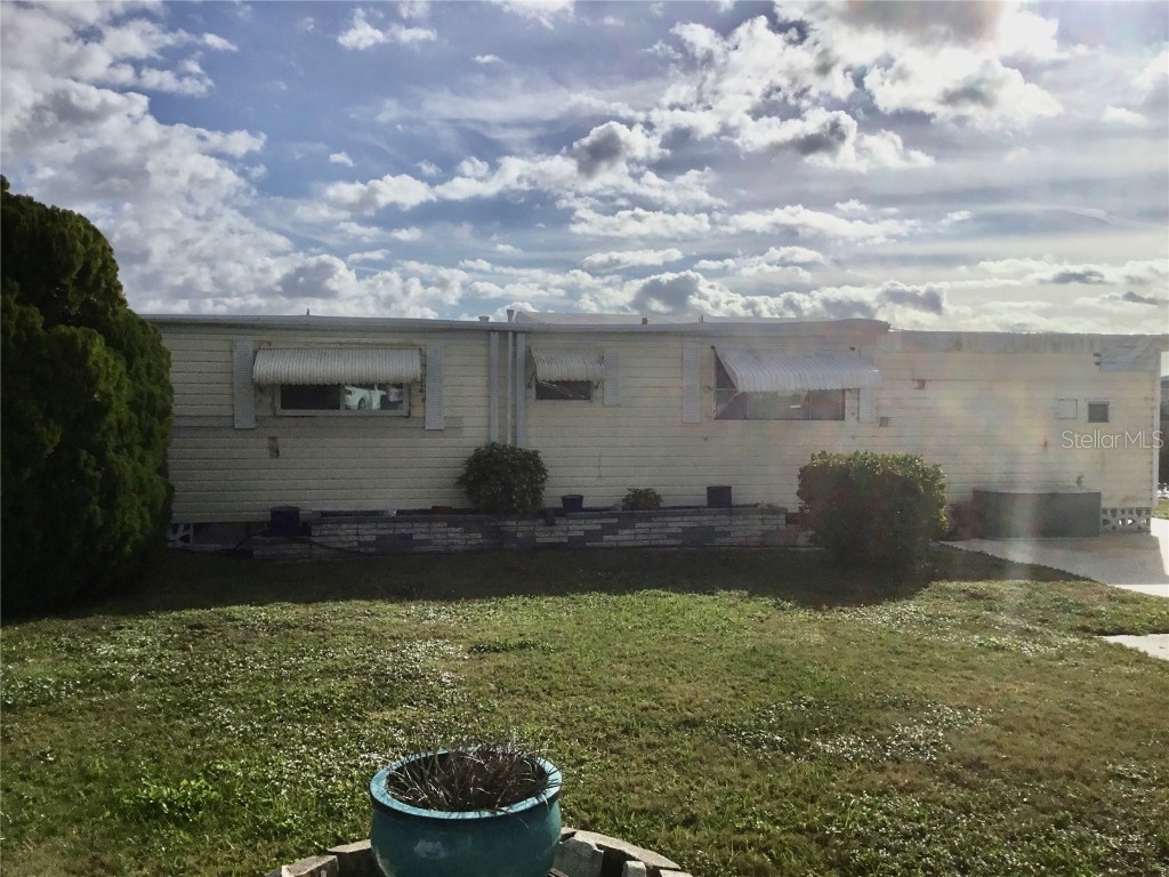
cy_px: 438
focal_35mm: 31
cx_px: 584
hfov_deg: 58.4
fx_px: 1047
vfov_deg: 45.4
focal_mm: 3.3
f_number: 2.4
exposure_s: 1/5435
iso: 25
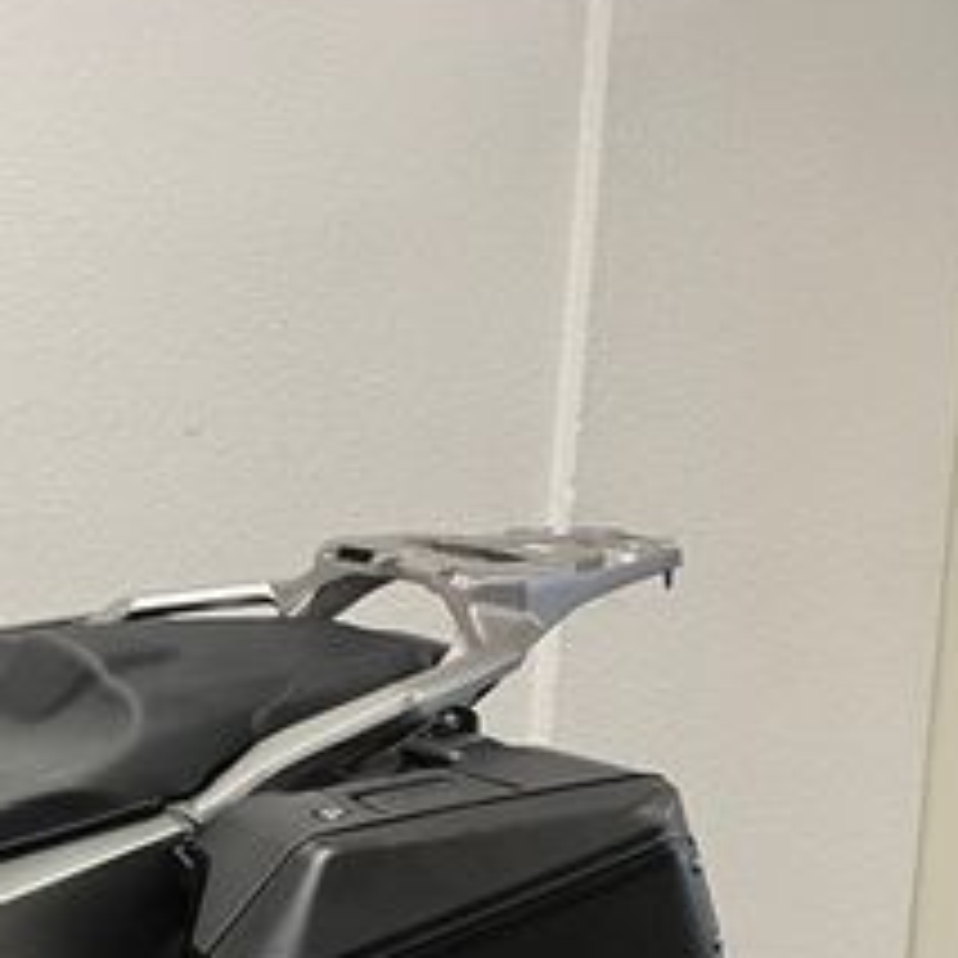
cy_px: 868
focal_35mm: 69
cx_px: -468
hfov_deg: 21.2
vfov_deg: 24.3
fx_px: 2160
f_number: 1.6
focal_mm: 5.1
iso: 80
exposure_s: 1/50
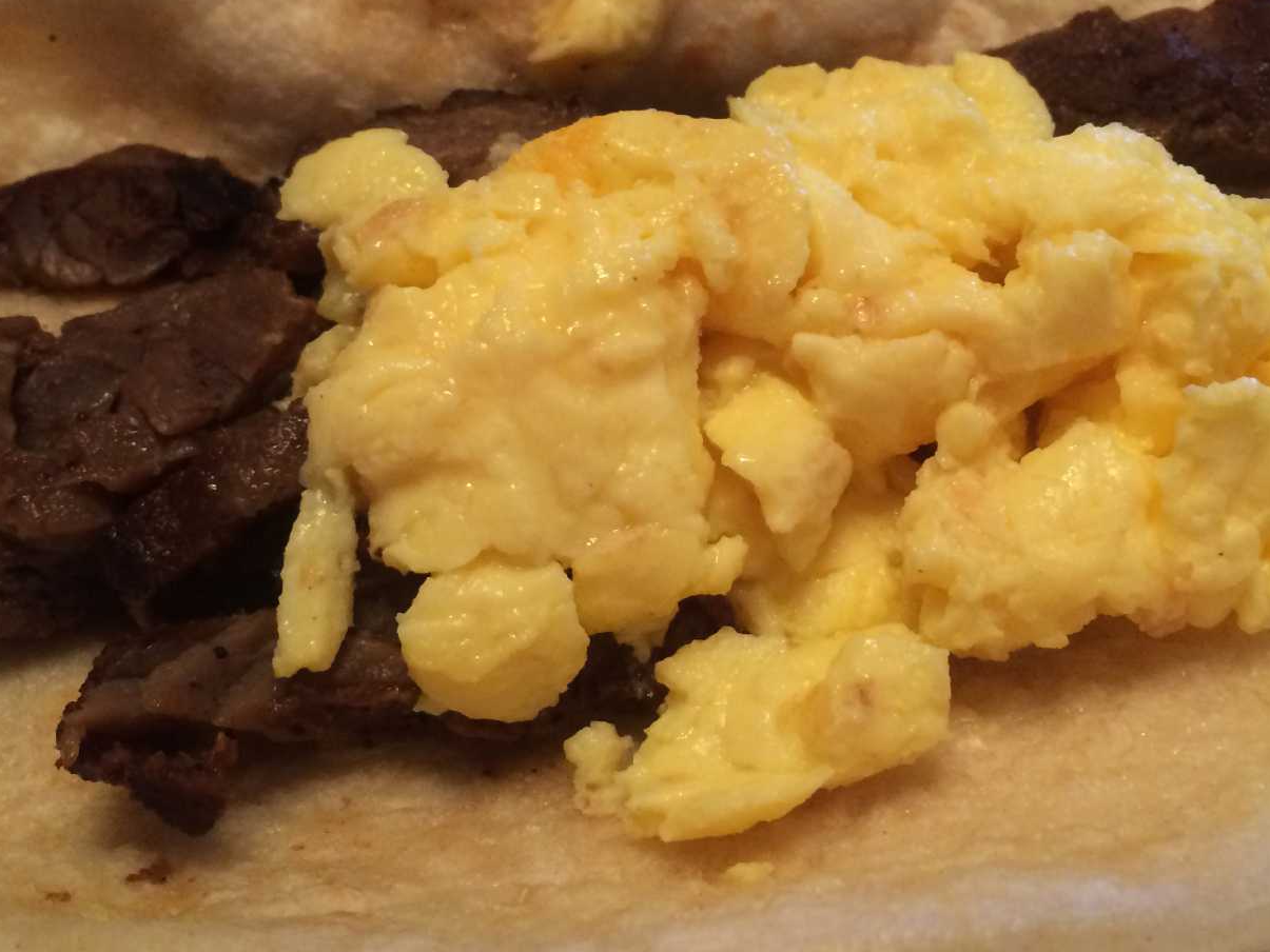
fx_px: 1871
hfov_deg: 37.4
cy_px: 261
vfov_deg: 28.2
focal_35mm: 51
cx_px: 719
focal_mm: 4.12
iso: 200
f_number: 2.2
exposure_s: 1/30
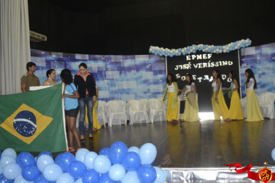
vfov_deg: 35.9
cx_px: 149
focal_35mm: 37
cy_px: 96
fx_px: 283
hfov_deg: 51.8
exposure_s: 1/60
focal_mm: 20
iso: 1600
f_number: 3.5
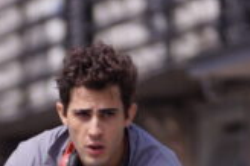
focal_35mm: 1062
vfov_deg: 1.3
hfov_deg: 1.9
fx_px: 7368
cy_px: 430
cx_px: -35
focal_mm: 170
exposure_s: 1/250
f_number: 2.8
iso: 200
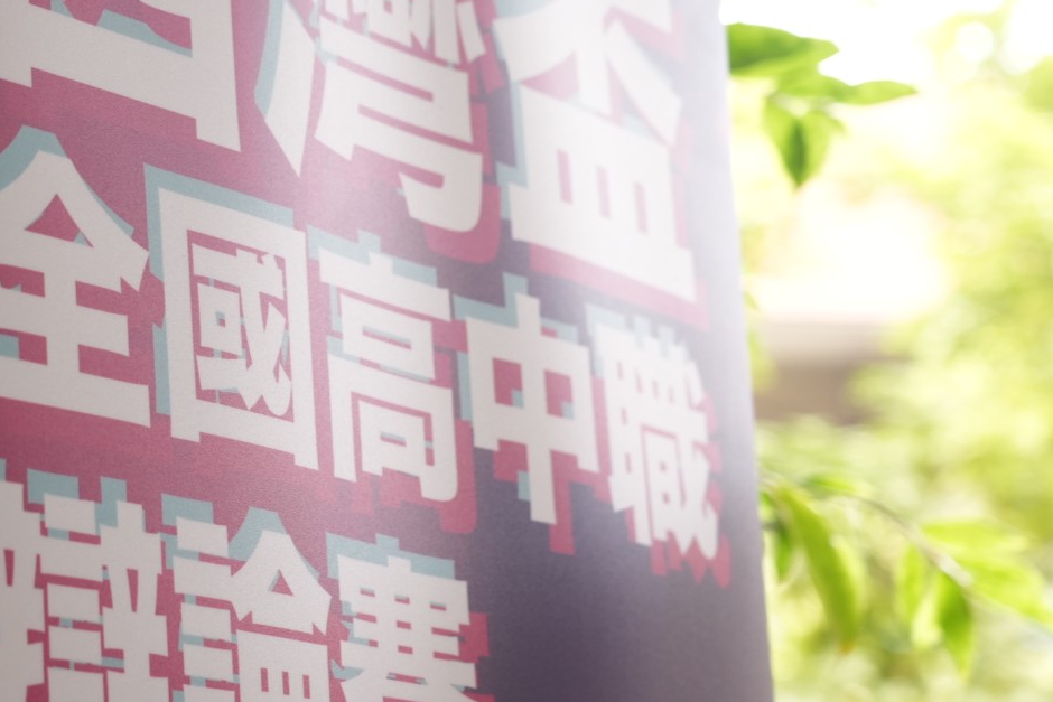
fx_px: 3276
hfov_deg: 18.2
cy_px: 266
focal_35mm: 112
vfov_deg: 12.2
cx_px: 339
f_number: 4
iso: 1000
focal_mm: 65
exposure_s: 1/160
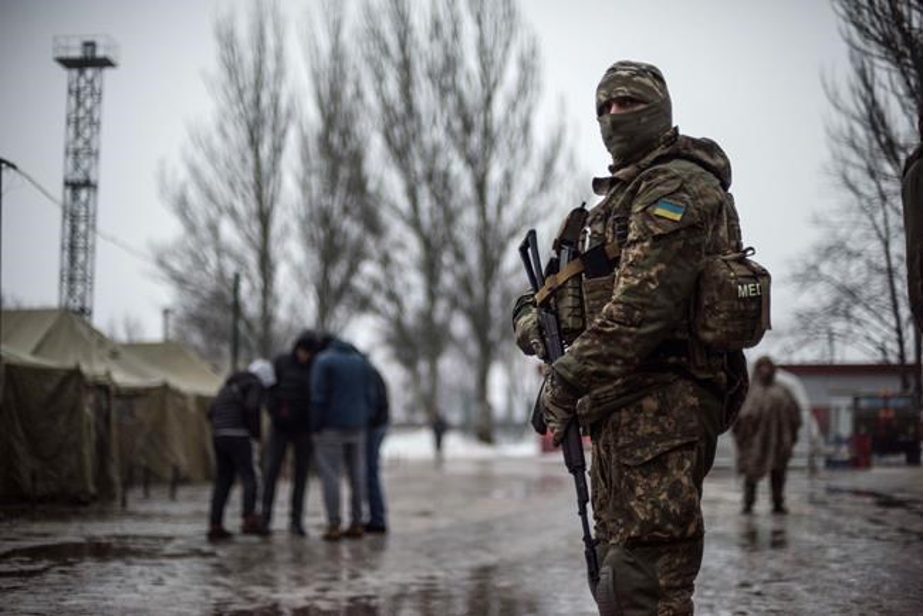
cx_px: 462
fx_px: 1282
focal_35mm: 50
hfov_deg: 39.6
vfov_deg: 27.0
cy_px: 308
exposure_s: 1/3200
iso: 800
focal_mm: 50
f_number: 1.4
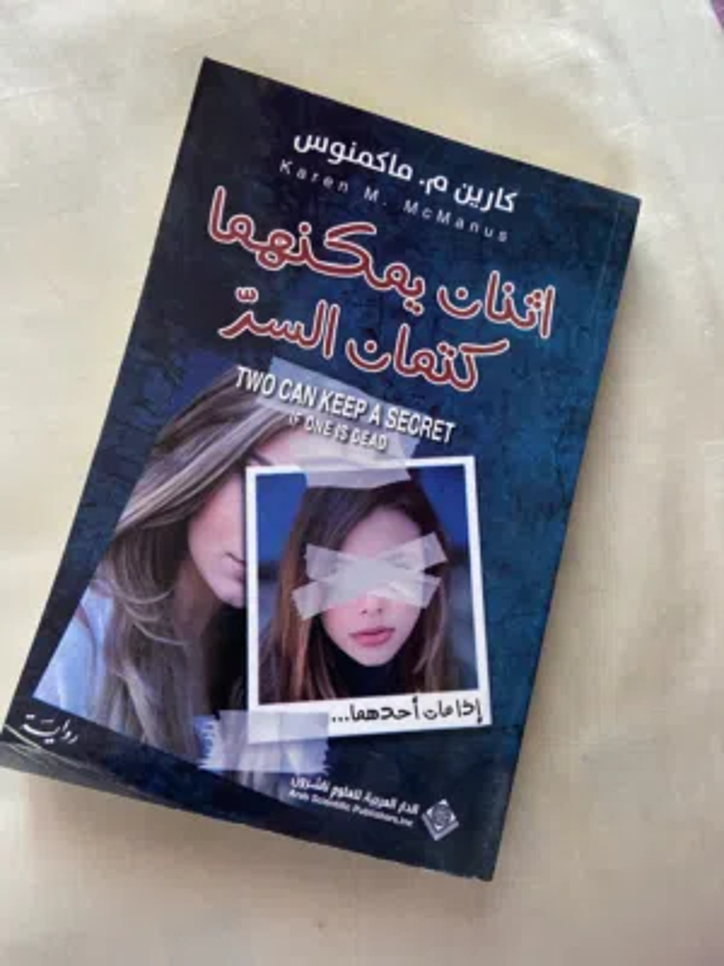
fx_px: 725
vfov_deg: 67.3
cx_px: 362
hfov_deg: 53.1
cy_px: 483
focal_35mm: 26
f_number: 1.8
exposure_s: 1/50
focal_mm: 4.25
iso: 250
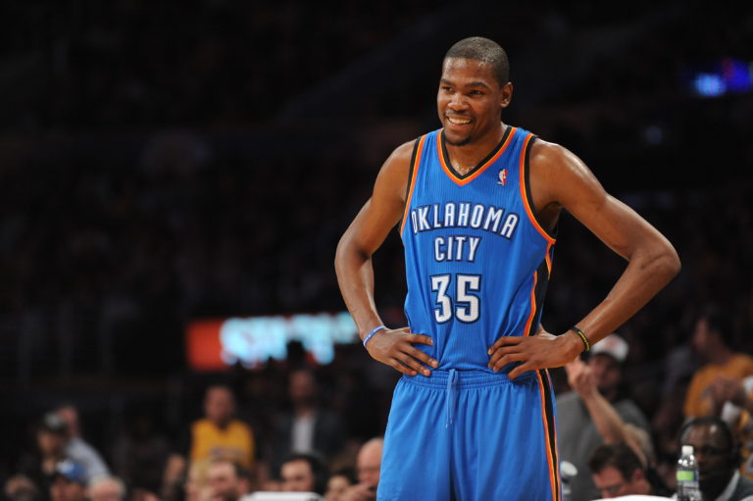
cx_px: 376
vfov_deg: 6.9
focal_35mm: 200
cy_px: 250
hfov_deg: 10.3
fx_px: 4180
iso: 2500
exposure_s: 1/640
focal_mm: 200
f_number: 2.8
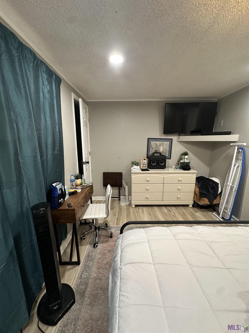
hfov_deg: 85.7
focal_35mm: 14
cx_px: 124
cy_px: 166
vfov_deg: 102.1
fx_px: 134
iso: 250
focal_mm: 2.22
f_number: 2.2
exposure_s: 1/60
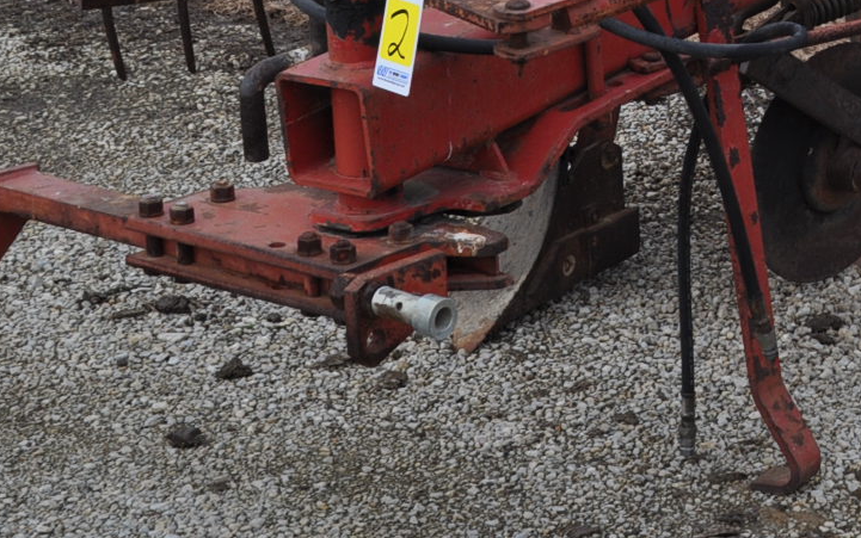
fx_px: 2558
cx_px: 1007
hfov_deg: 18.2
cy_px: -16
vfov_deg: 11.9
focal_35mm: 109
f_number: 9
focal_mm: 24
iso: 200
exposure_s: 1/320
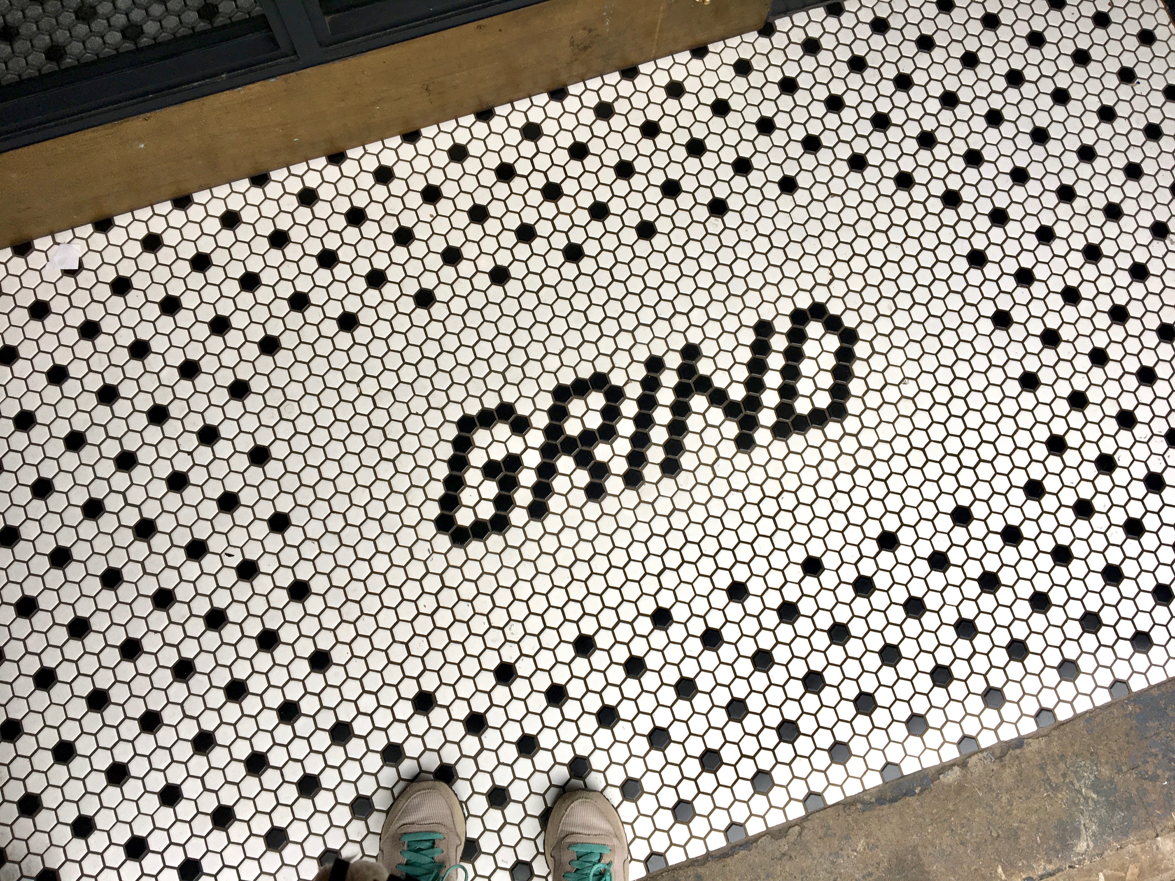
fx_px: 984
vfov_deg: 48.2
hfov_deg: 61.7
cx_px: 588
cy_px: 440
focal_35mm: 29
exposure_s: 1/100
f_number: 2.2
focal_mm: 4.15
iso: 25
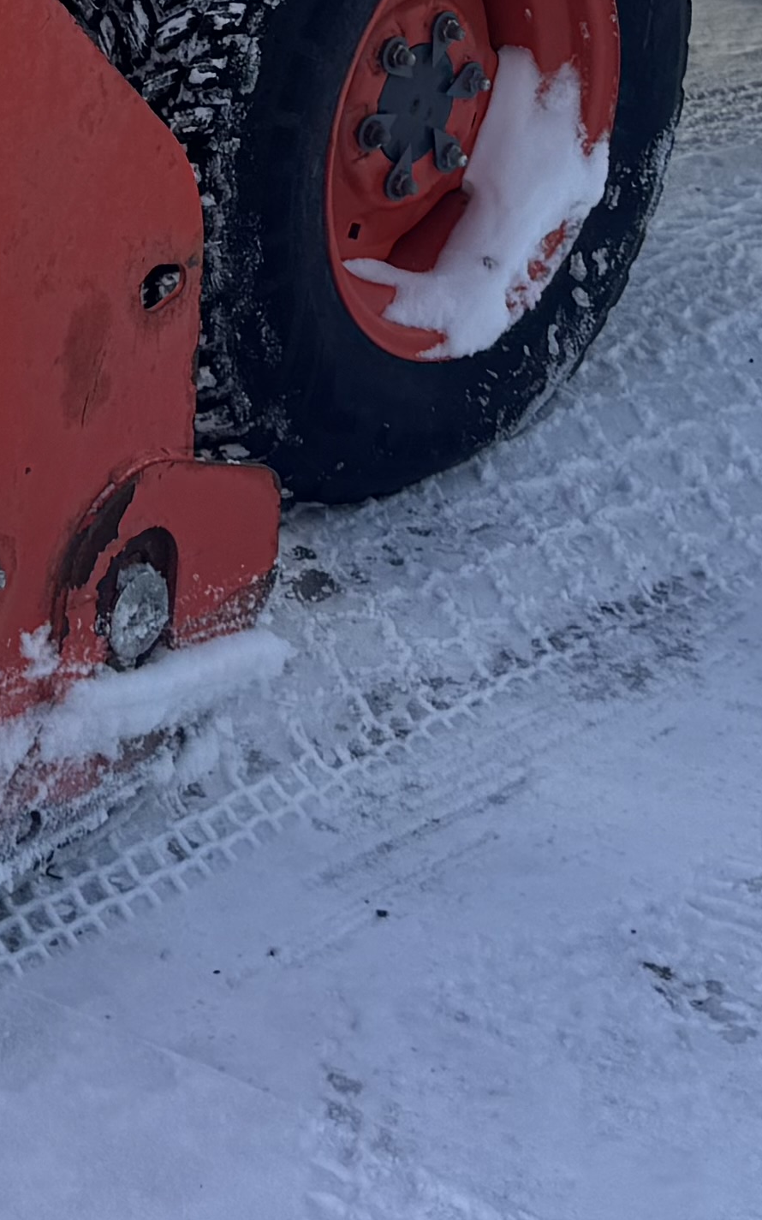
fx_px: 3391
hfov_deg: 12.8
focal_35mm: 102
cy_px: -609
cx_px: 193
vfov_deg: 18.2
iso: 80
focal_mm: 6.76
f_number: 1.78
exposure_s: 1/4608
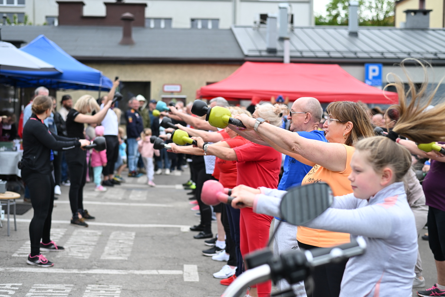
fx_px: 618
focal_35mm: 50
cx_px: 222
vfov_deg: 27.0
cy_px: 148
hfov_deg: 39.6
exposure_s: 1/2000
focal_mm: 50
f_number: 2.5
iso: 320
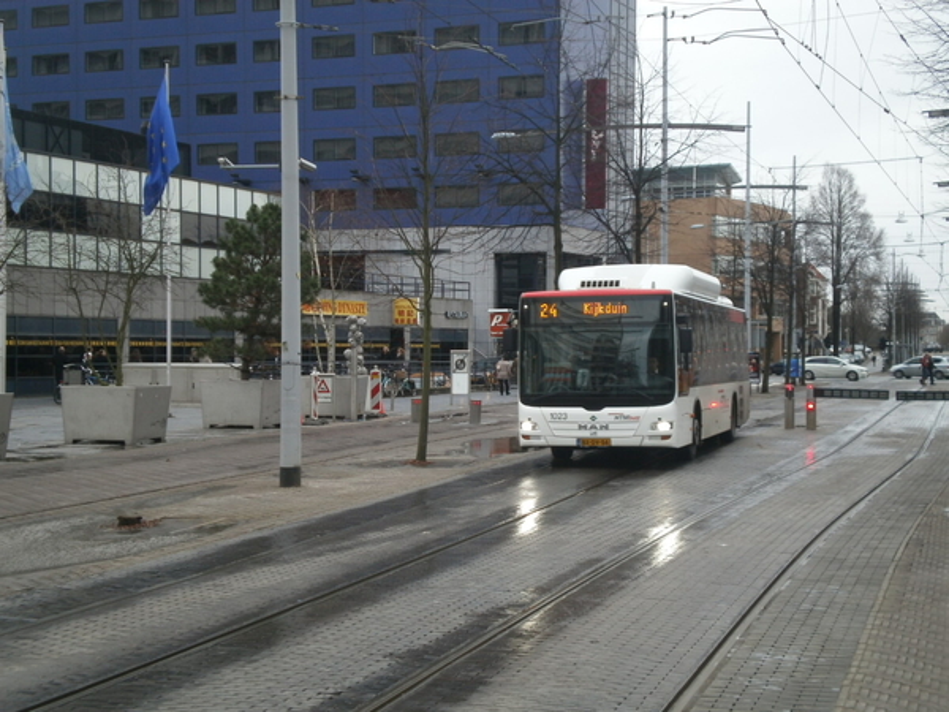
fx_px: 1617
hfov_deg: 32.7
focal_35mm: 59
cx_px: 474
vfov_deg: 24.8
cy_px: 356
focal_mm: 10.3
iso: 100
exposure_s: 1/80
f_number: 4.2
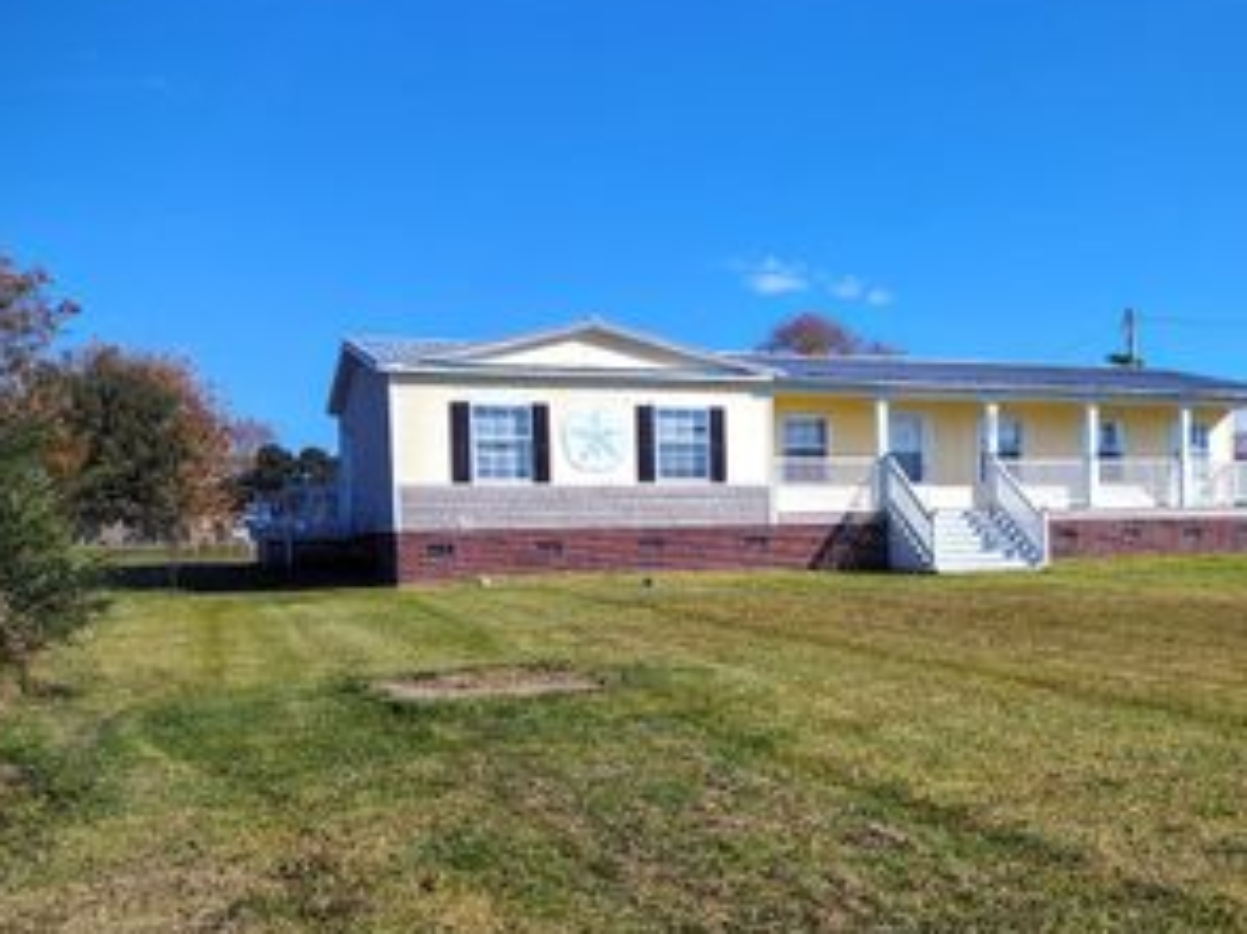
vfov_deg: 36.5
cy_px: 594
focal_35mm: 39
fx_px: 1404
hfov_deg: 46.7
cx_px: 883
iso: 100
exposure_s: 1/2026
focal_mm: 5.56
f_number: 1.8
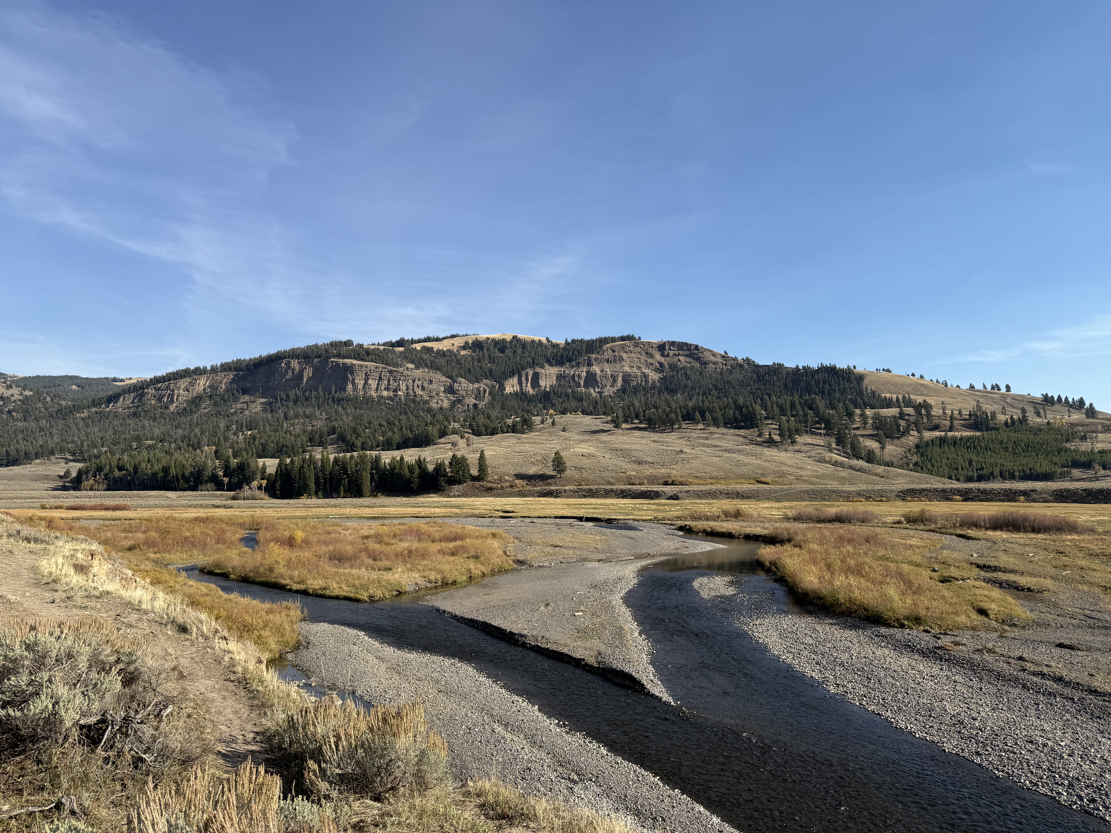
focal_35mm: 24
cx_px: 556
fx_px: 770
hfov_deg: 71.6
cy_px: 416
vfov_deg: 56.8
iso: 80
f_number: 1.78
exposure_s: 1/4167
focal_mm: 6.76
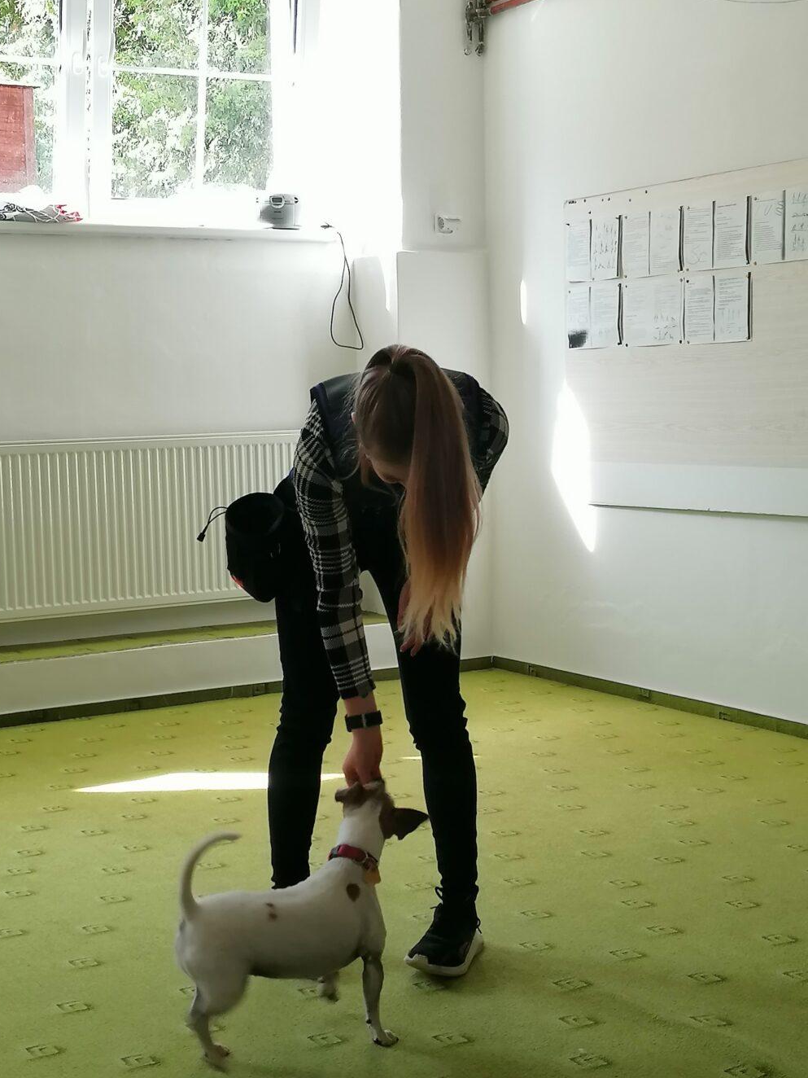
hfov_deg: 25.2
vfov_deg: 33.2
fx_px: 1805
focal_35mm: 58
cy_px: 544
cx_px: 346
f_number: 1.8
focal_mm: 4.75
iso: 64
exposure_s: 1/50
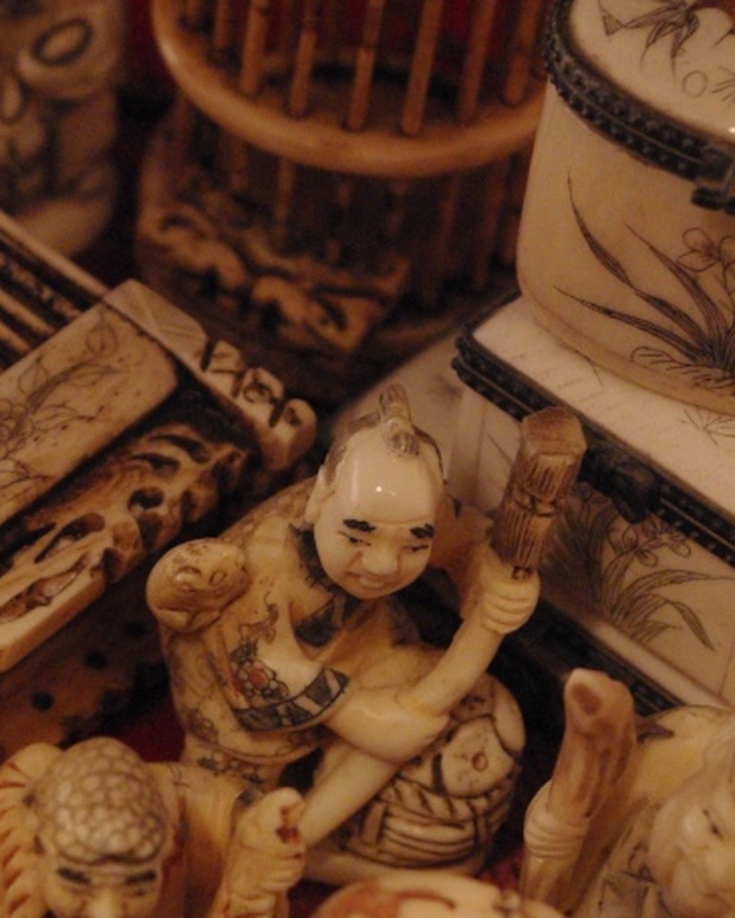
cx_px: 10
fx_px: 4132
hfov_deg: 10.1
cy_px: 510
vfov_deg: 12.7
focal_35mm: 152
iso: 1600
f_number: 6.7
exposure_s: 1/15
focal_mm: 47.5
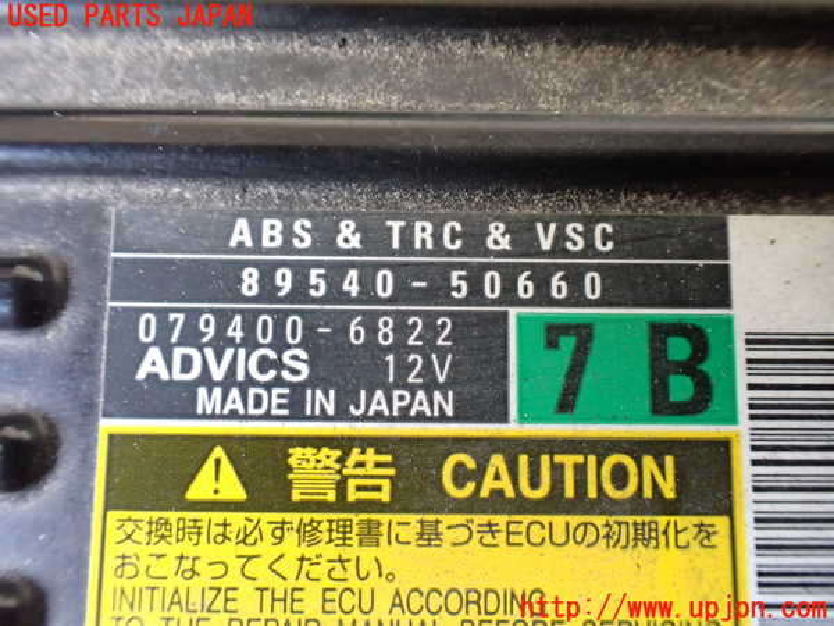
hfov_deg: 60.0
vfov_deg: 46.8
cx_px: 417
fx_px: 723
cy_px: 313
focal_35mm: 30
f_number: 2.3
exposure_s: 1/60
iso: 800
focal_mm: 5.4
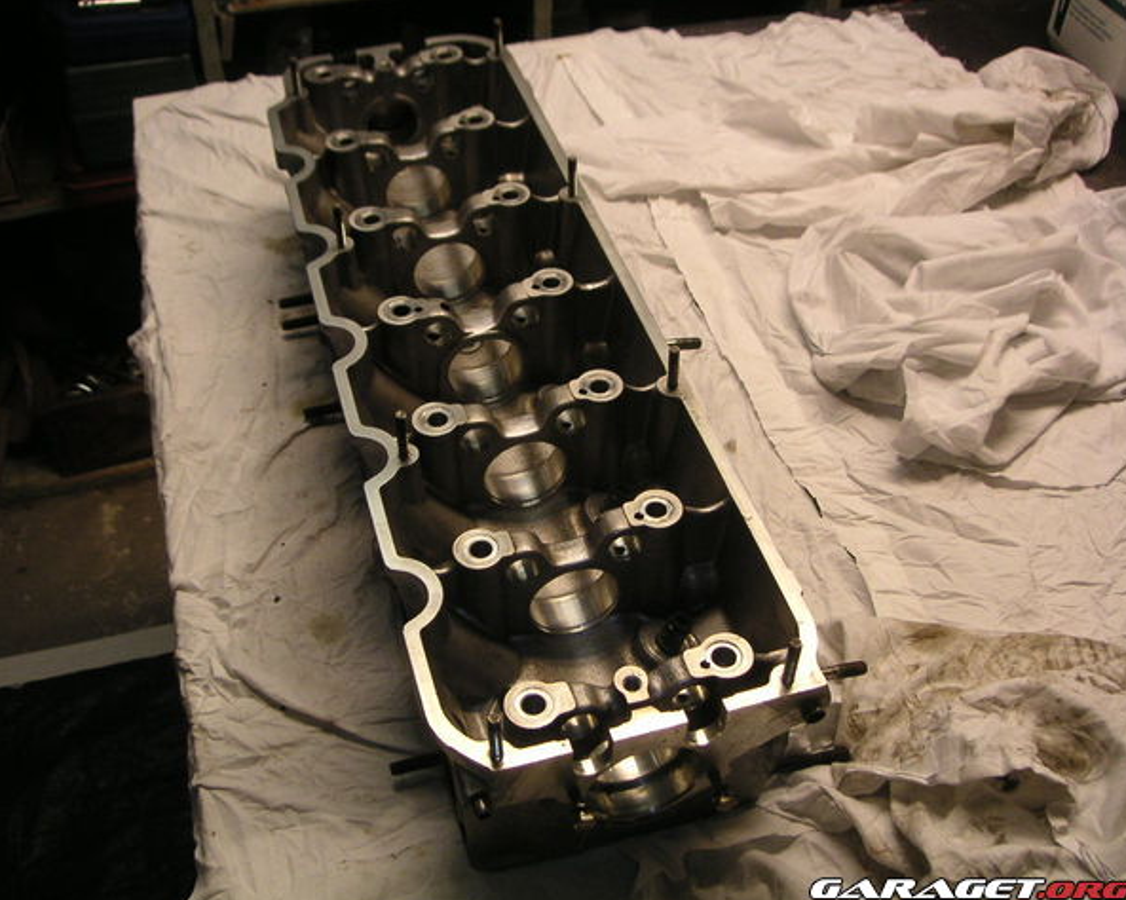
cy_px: 452
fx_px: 1299
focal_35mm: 39
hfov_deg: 46.8
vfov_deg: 38.2
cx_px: 528
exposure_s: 1/45
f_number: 2.8
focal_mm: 5.7
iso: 80
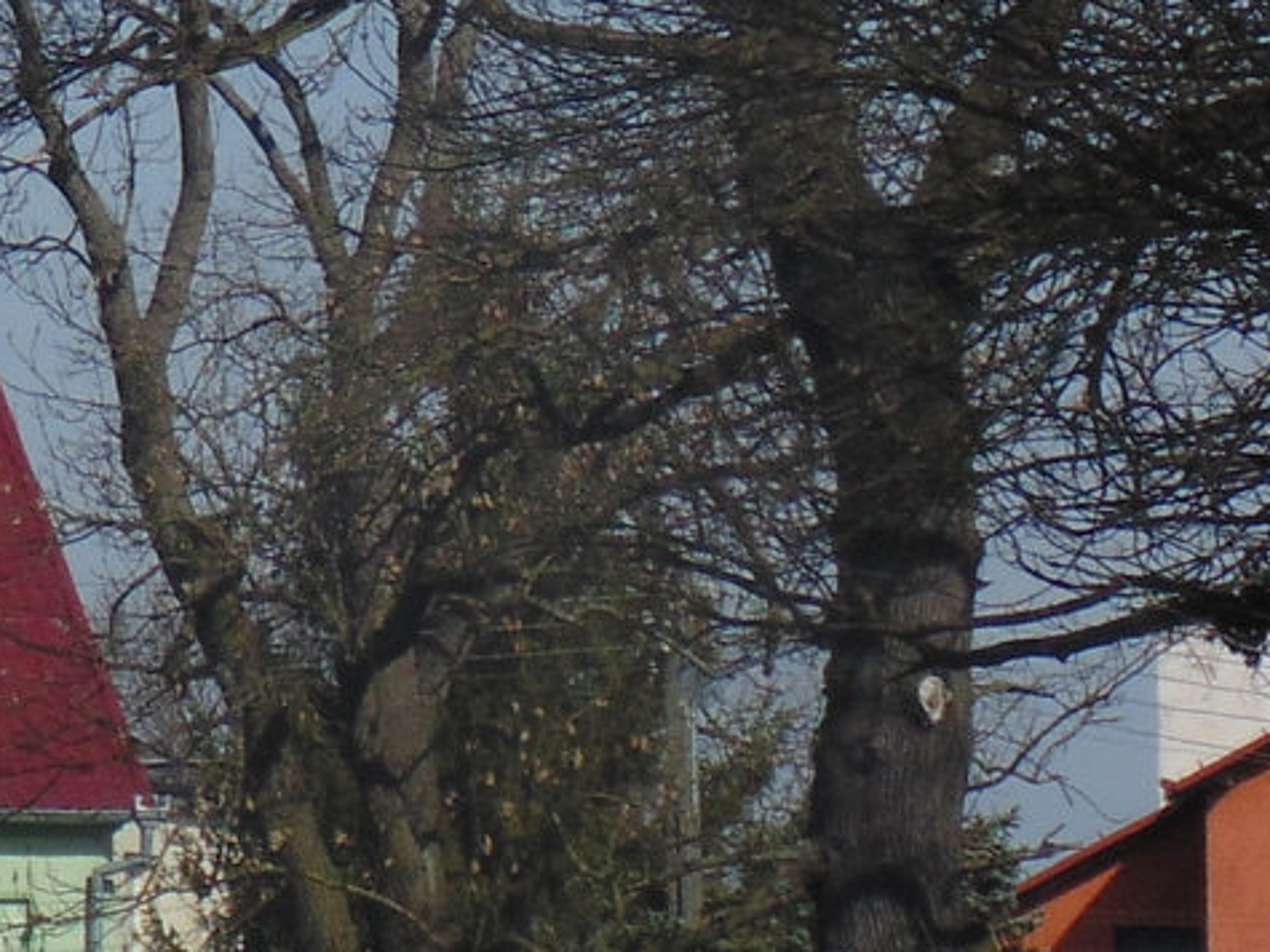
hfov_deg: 3.2
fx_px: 22998
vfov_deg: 2.4
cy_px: 556
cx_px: -337
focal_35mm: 627
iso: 80
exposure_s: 1/640
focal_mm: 27.8
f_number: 5.2
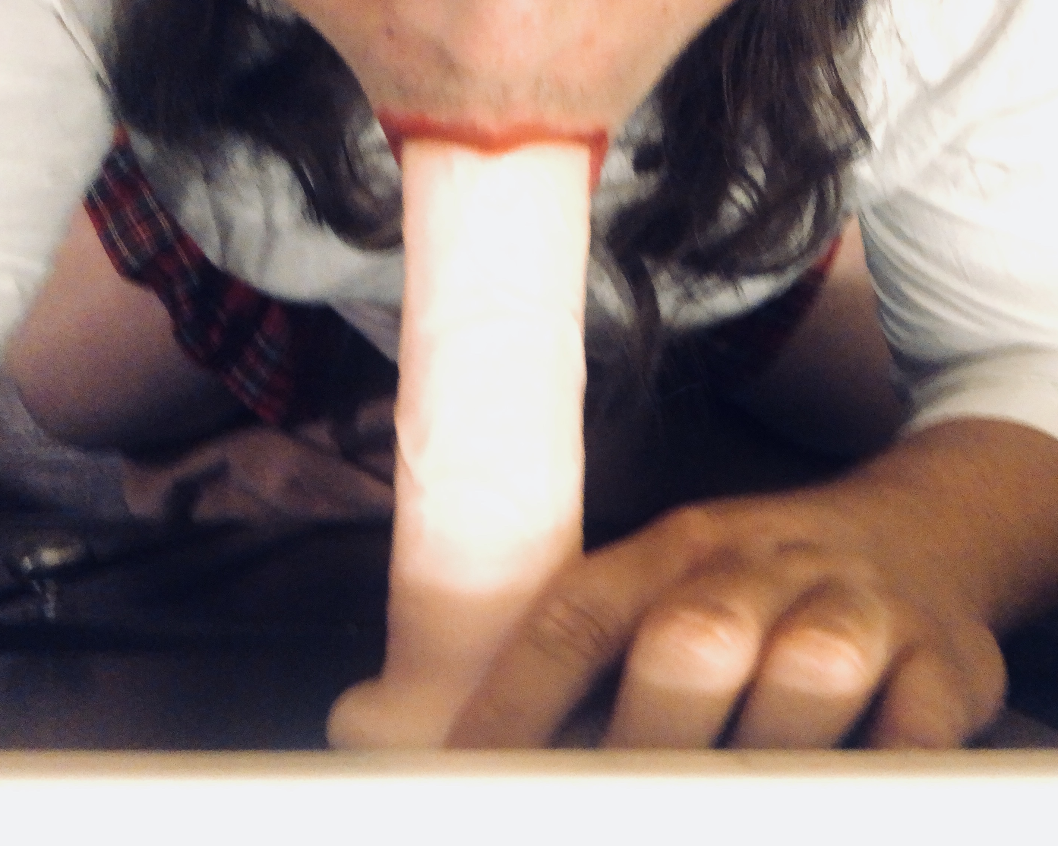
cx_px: 537
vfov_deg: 43.4
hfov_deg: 52.8
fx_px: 1065
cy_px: 430
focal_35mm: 34
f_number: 2.2
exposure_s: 1/31
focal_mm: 2.87
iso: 640
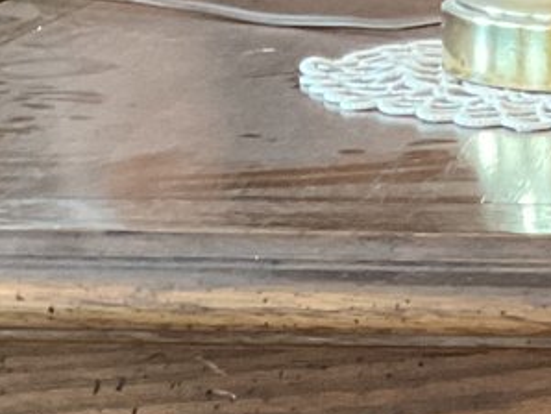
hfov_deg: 12.9
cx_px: 746
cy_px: 868
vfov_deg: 9.4
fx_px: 2342
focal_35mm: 147
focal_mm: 3
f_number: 1.8
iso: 320
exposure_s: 1/30
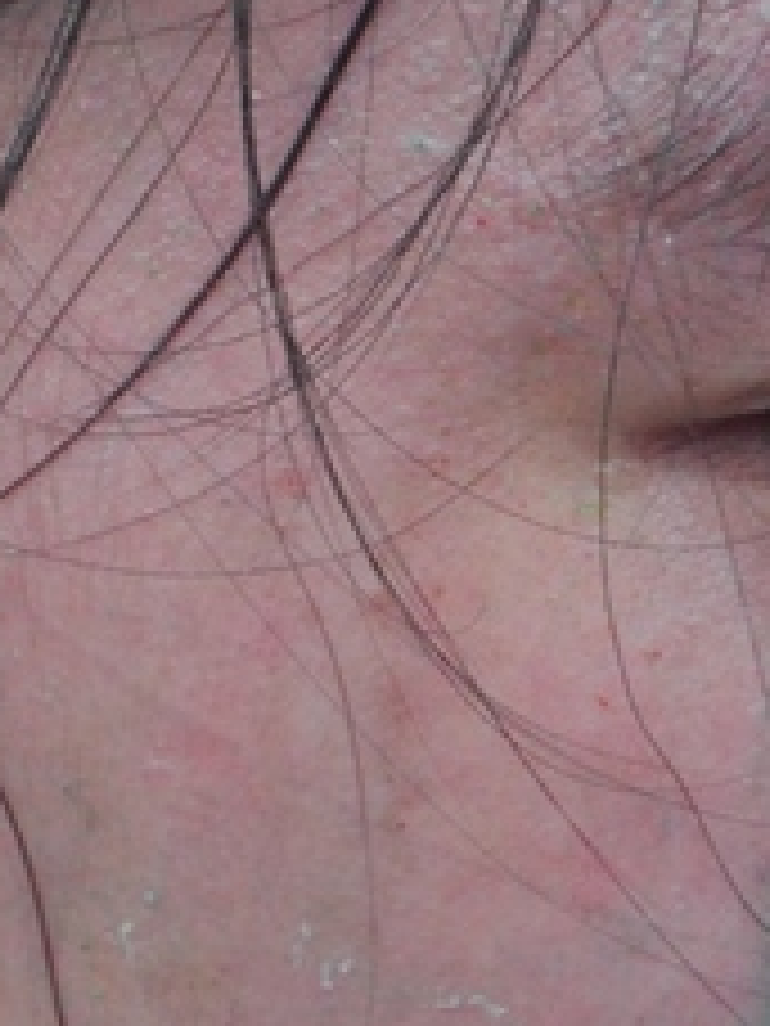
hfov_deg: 2.1
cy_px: 1224
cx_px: 608
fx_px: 20791
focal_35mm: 701
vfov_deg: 2.8
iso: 250
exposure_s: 1/80
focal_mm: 92
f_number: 18
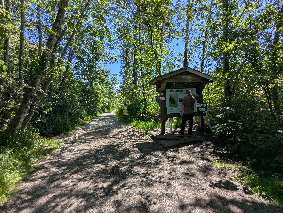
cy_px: 106
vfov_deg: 78.2
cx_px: 142
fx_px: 131
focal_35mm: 16
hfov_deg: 94.4
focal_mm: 2.35
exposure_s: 1/1134
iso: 52
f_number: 2.2
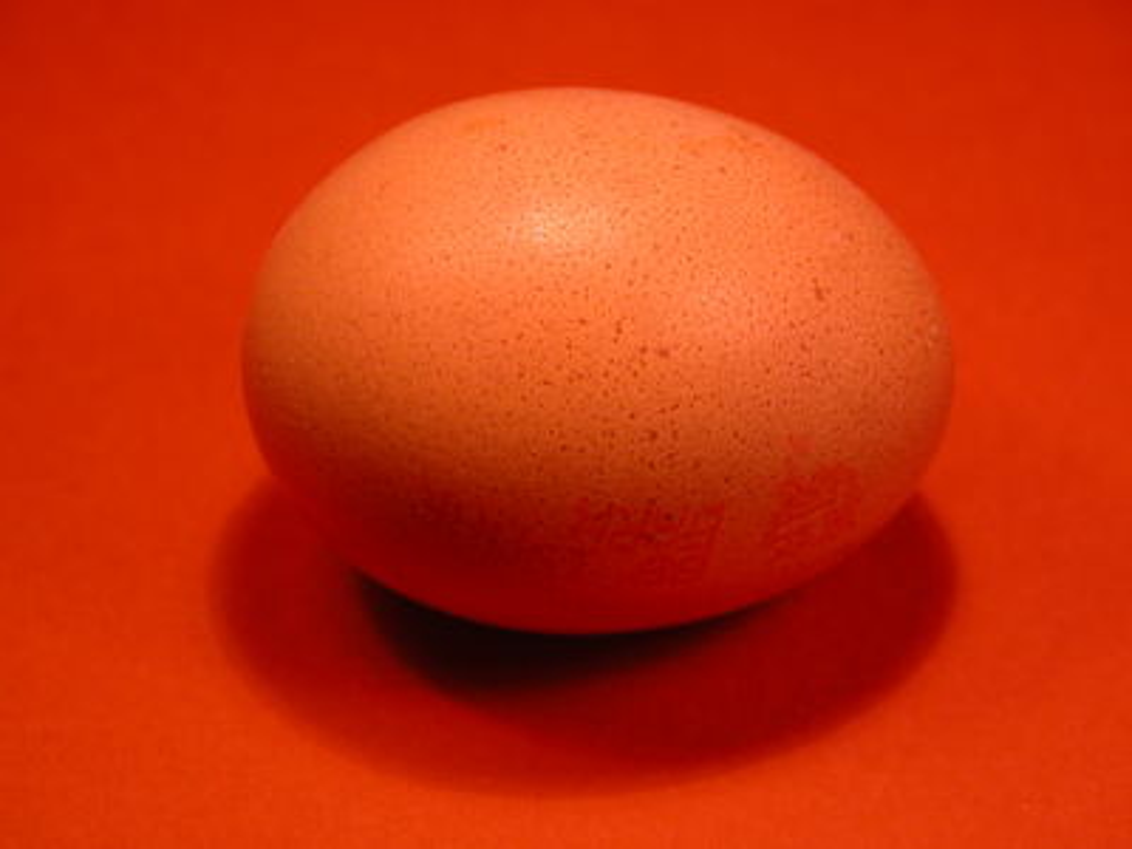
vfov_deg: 13.8
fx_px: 3499
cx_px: 566
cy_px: 424
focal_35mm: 107
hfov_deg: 18.4
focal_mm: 27.3
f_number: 3.7
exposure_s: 1/93.1
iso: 100
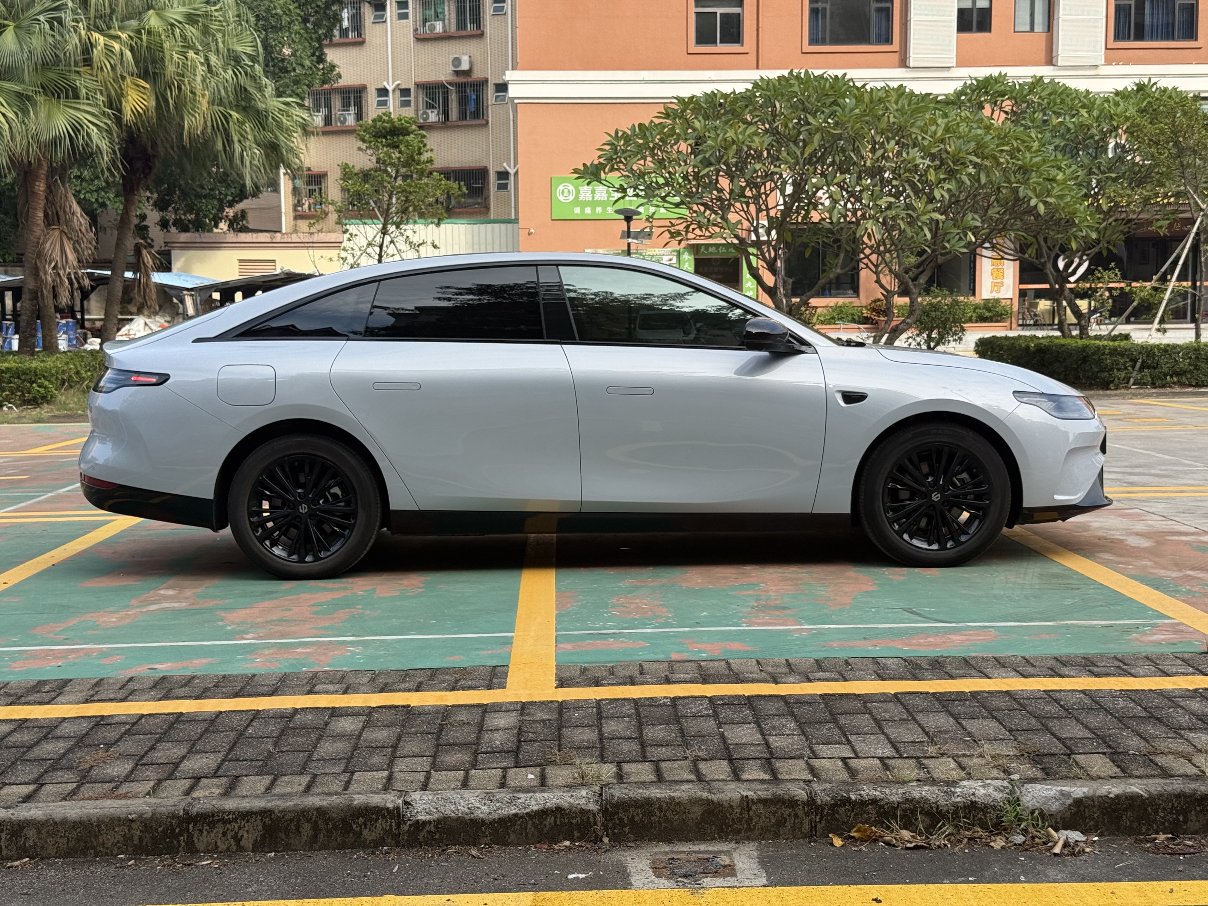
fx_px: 1675
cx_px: 604
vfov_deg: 30.3
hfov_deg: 39.7
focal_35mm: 48
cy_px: 453
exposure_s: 1/1642
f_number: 1.78
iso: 64
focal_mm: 6.76
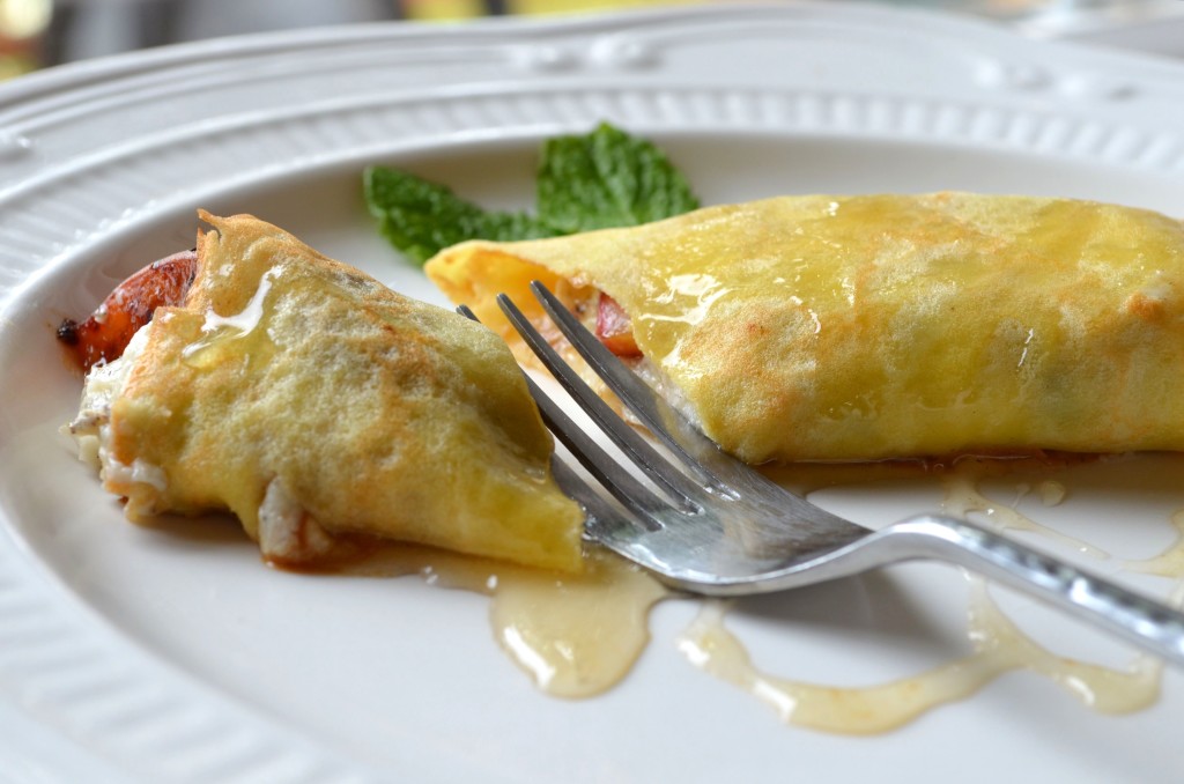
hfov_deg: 30.6
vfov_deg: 20.5
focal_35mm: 66
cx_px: 592
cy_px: 392
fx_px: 2166
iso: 400
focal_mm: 44
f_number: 8
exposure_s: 1/60
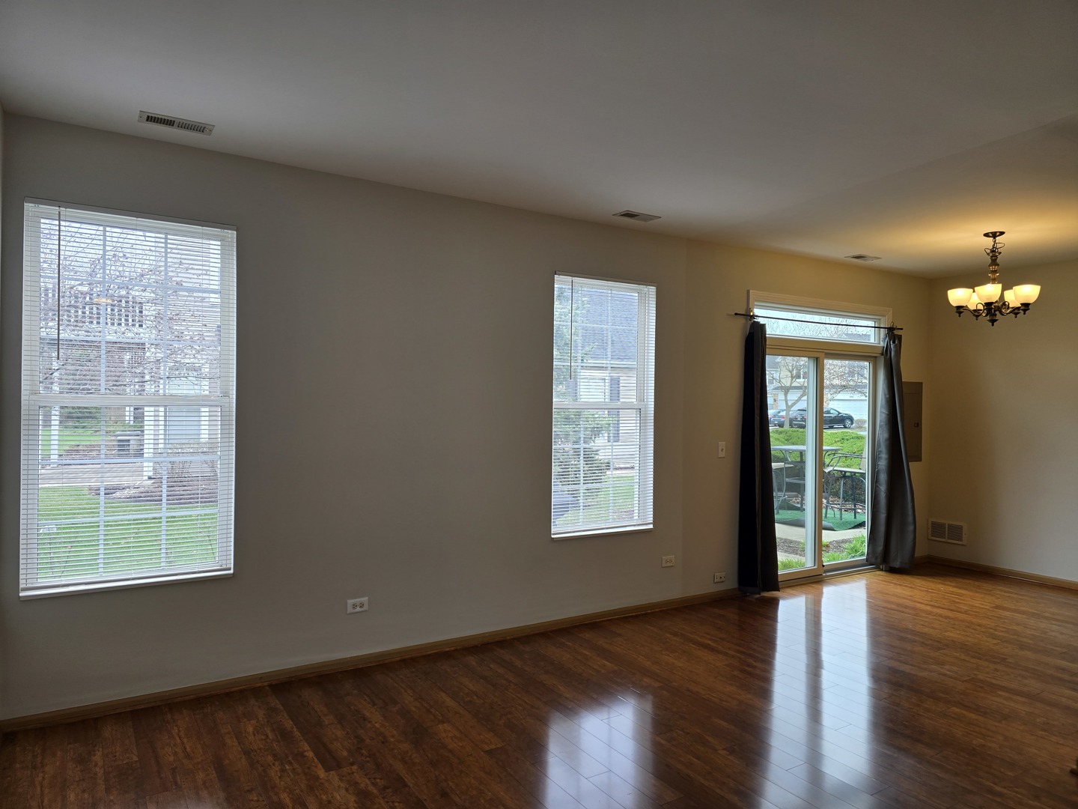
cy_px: 404
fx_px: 716
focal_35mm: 23
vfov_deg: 58.9
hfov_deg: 73.9
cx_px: 539
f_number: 1.7
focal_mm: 6.3
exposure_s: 1/120
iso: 25
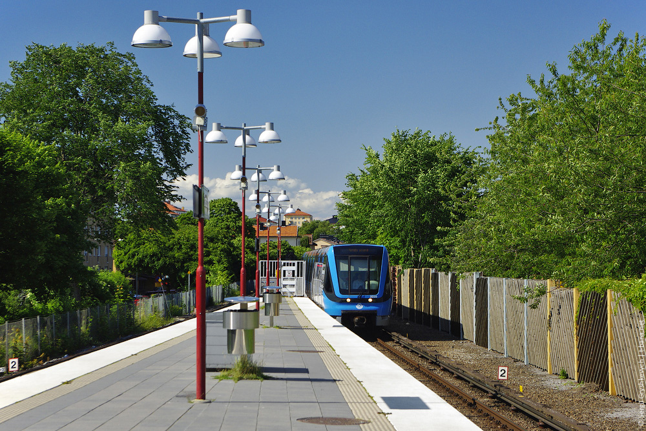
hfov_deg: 24.8
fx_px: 1472
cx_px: 323
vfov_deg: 16.7
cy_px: 216
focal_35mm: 82
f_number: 8
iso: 200
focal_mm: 55
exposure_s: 1/180
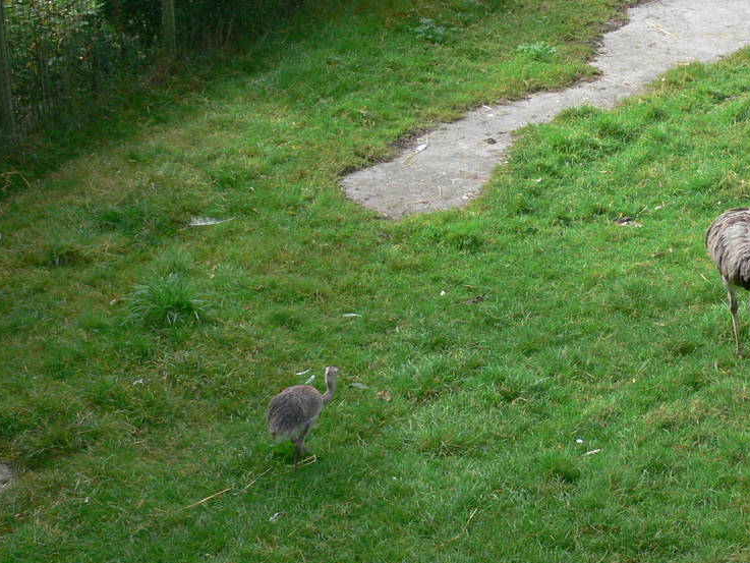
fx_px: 1647
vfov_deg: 19.4
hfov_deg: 24.9
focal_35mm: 76
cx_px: 679
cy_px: 220
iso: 80
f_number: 5
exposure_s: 1/100
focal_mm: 7.4
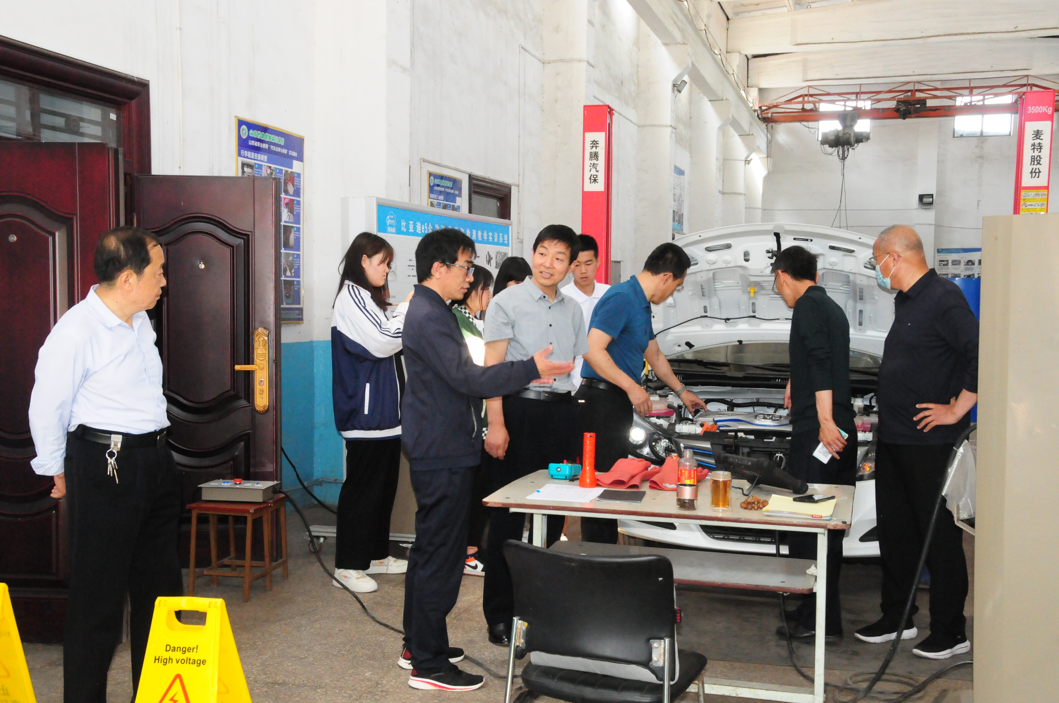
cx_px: 530
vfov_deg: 31.8
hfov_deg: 46.4
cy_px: 352
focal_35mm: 42
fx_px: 1234
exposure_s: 1/60
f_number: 9
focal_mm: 28
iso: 3200
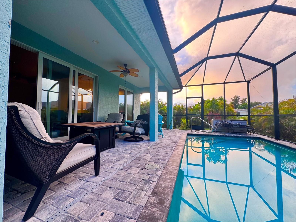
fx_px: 120
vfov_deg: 85.7
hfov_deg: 102.1
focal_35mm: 14
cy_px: 111
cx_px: 148
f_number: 2.2
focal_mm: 2.22
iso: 50
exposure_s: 1/99
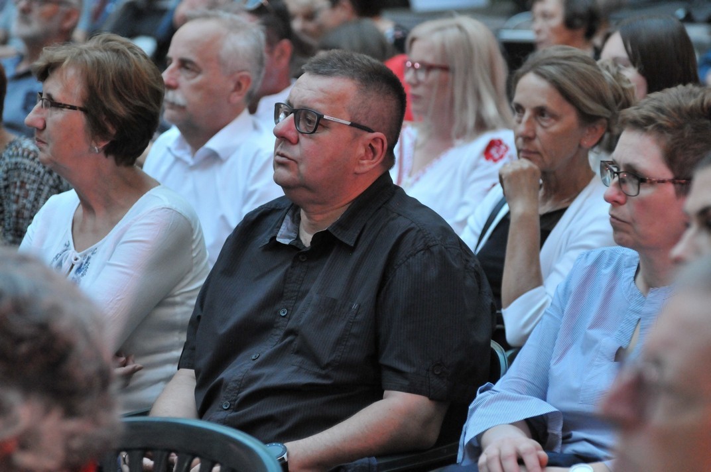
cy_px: 236
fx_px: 3432
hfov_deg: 11.8
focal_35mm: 174
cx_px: 356
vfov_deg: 7.9
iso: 2500
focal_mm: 116
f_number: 4.8
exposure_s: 1/60
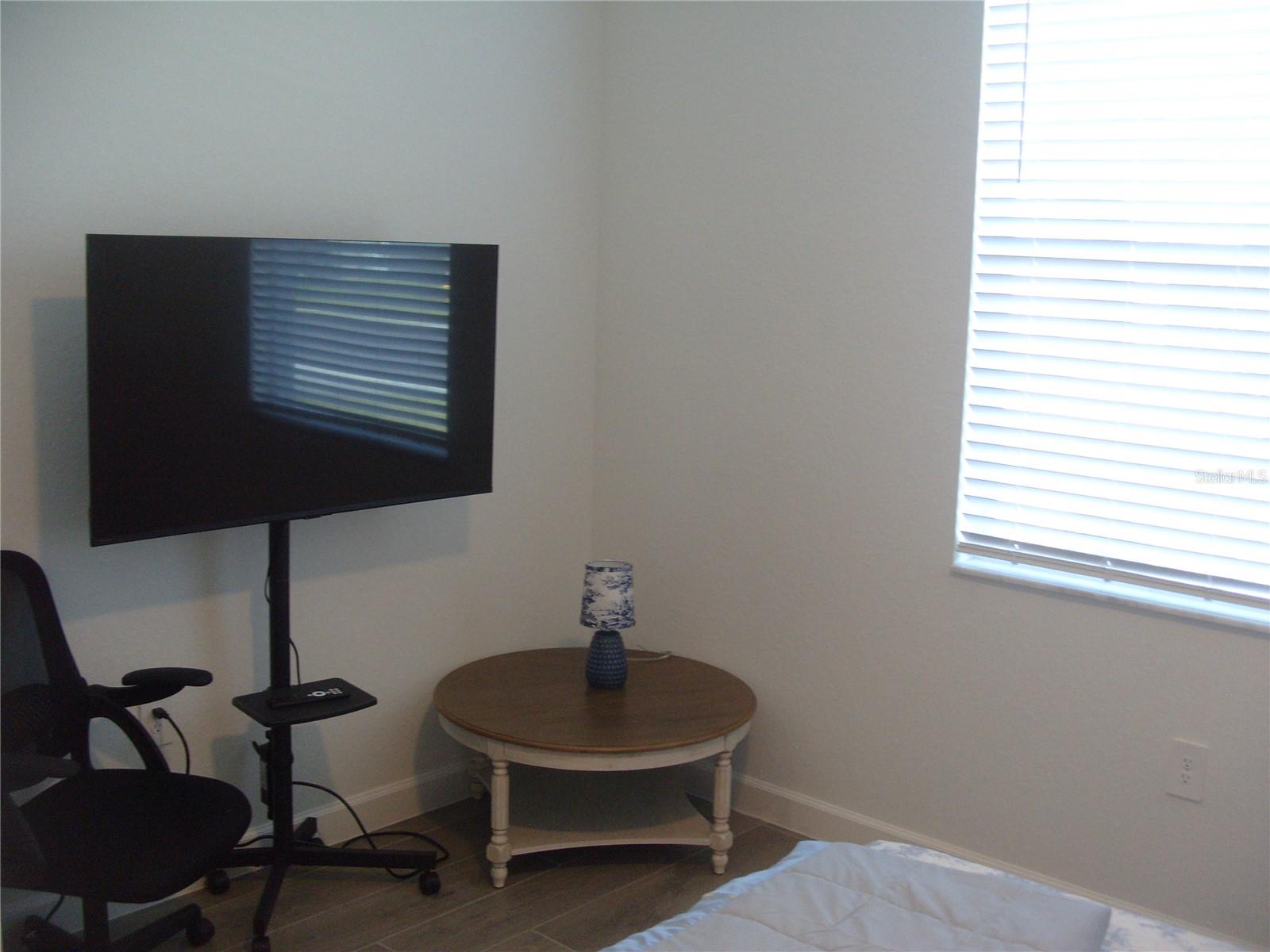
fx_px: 1284
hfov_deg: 52.6
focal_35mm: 35
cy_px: 476
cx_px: 635
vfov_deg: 40.7
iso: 200
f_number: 2.8
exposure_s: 1/45
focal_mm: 7.8
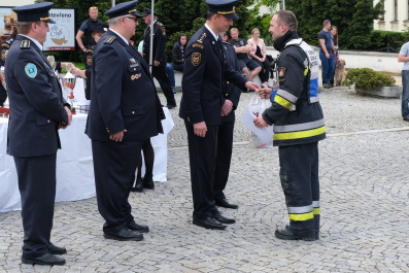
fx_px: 830
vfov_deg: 18.7
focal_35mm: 73
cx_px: 177
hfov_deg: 27.7
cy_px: 112
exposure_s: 1/160
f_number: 9
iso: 400
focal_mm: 38.9
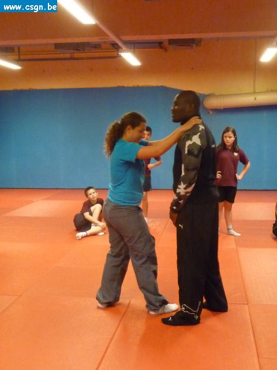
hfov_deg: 31.5
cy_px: 185
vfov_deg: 41.2
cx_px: 138
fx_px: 491
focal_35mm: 46
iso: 800
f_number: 3.6
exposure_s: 1/15
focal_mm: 5.6
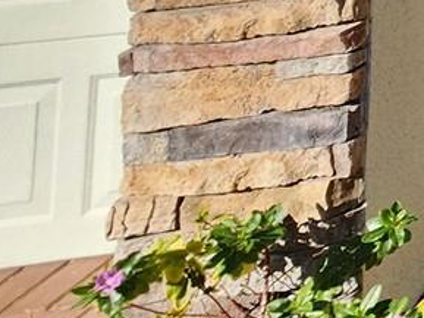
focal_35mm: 72
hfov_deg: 13.0
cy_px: -472
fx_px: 882
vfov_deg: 13.7
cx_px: 1152
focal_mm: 2.2
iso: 50
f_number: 2.2
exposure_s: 1/711
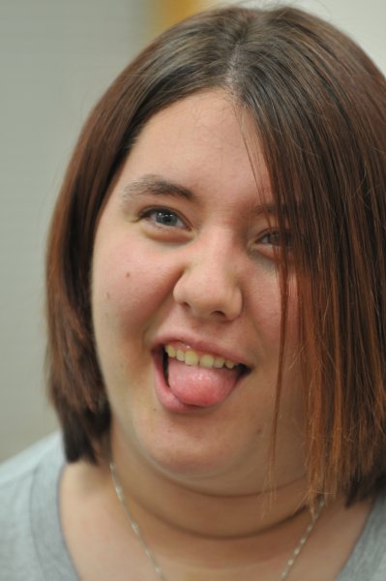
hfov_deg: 4.6
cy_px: 290
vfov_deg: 6.9
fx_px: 4833
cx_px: 193
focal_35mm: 300
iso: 360
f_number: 2.8
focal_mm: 200
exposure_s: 1/60
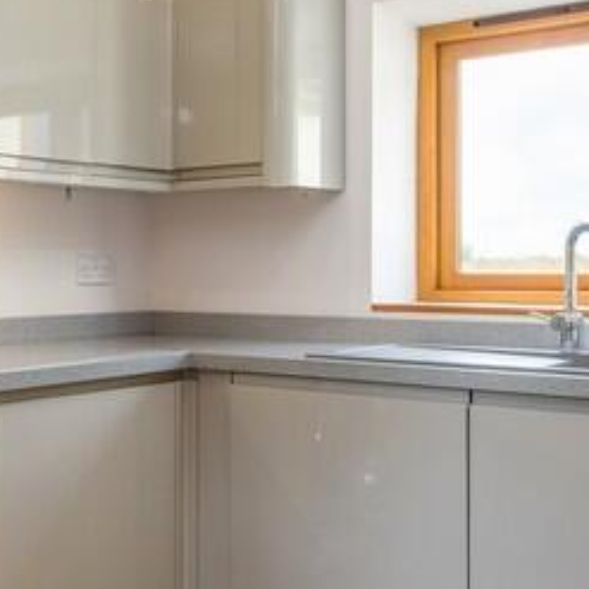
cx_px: 136
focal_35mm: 53
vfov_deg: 32.2
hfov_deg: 31.5
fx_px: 1020
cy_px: 267
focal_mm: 10.3
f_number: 7.1
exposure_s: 1/15
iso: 160
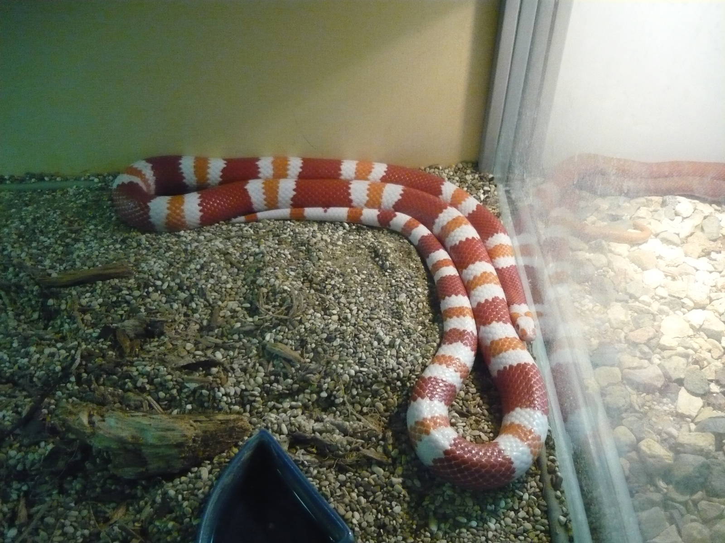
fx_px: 691
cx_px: 362
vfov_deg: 42.9
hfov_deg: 55.4
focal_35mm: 33
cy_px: 272
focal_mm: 5.5
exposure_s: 1/50
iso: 800
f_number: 2.8
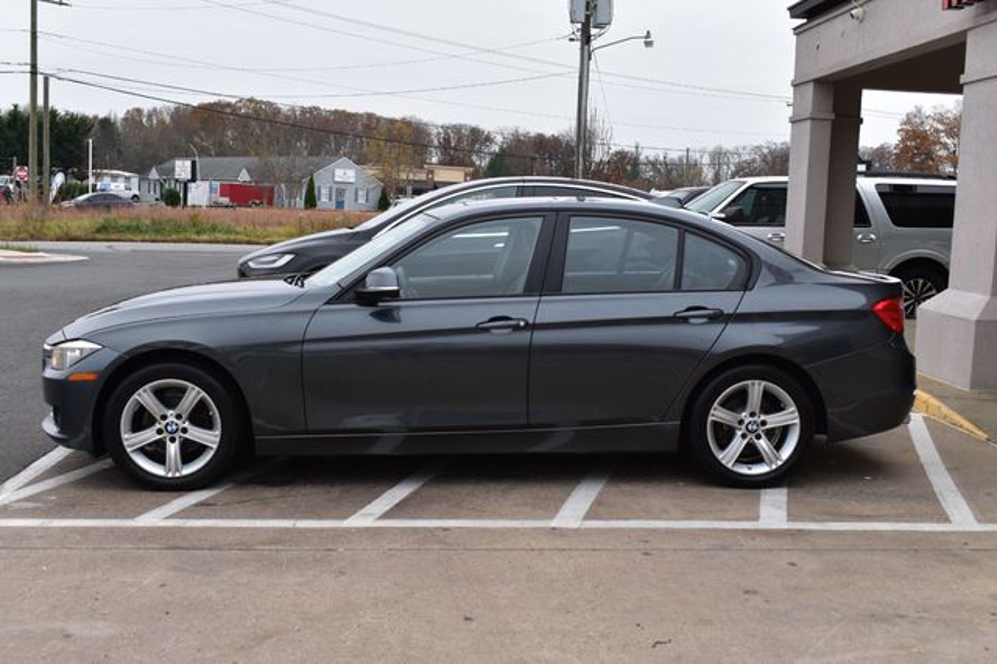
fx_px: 1204
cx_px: 498
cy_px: 332
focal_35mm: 44
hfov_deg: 45.0
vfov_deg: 30.8
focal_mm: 29
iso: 400
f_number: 9
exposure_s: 1/125
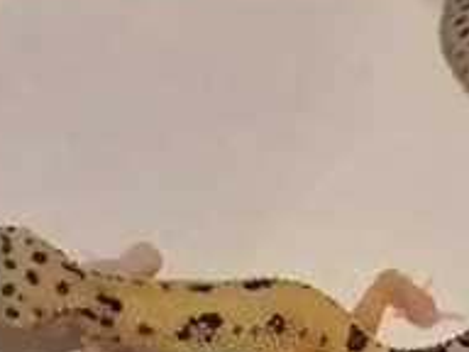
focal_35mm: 50
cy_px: 386
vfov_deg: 26.8
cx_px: 252
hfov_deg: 38.2
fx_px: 677
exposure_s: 1/50
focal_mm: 5.23
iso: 125
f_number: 1.8
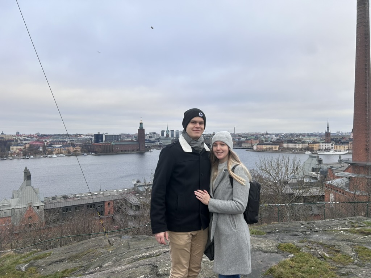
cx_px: 186
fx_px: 279
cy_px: 139
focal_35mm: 26
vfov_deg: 53.1
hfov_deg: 67.3
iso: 40
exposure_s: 1/247
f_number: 1.5
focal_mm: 5.7
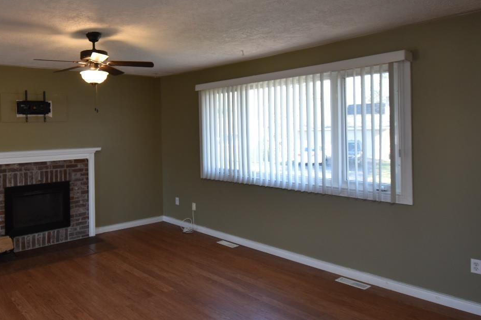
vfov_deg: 49.3
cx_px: 131
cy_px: 135
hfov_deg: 65.9
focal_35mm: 26
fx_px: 347
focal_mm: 10
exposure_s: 1/90
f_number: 4.8
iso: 400
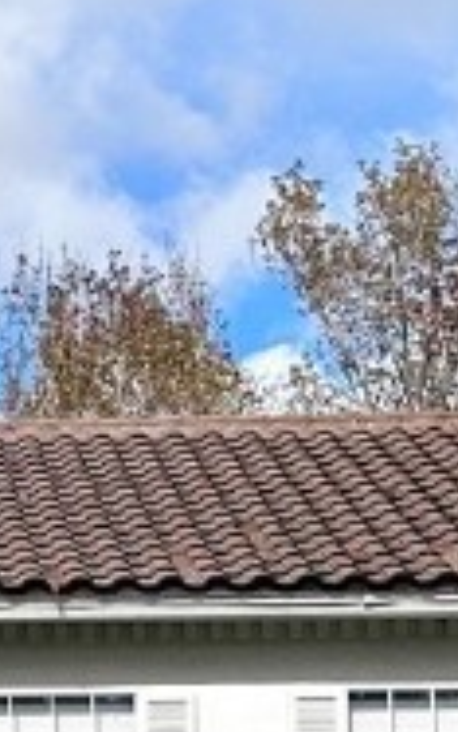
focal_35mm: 139
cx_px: -215
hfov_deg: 9.2
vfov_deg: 14.2
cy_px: 1041
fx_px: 2774
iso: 80
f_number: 1.78
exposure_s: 1/4762
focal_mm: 6.86
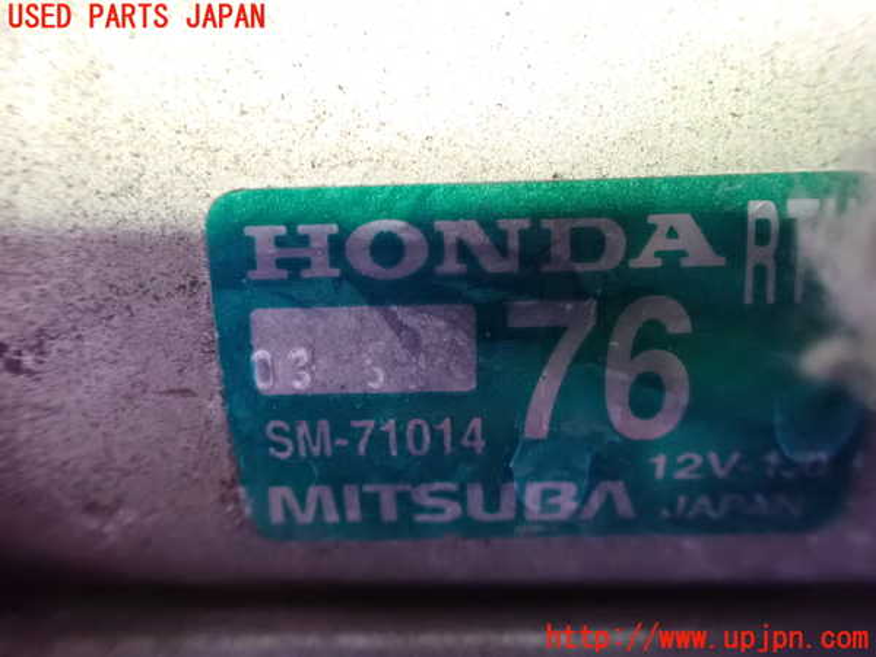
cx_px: 438
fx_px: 759
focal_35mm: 30
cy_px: 328
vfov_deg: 46.8
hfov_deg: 60.0
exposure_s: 1/25
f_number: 2.3
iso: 1600
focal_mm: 5.4
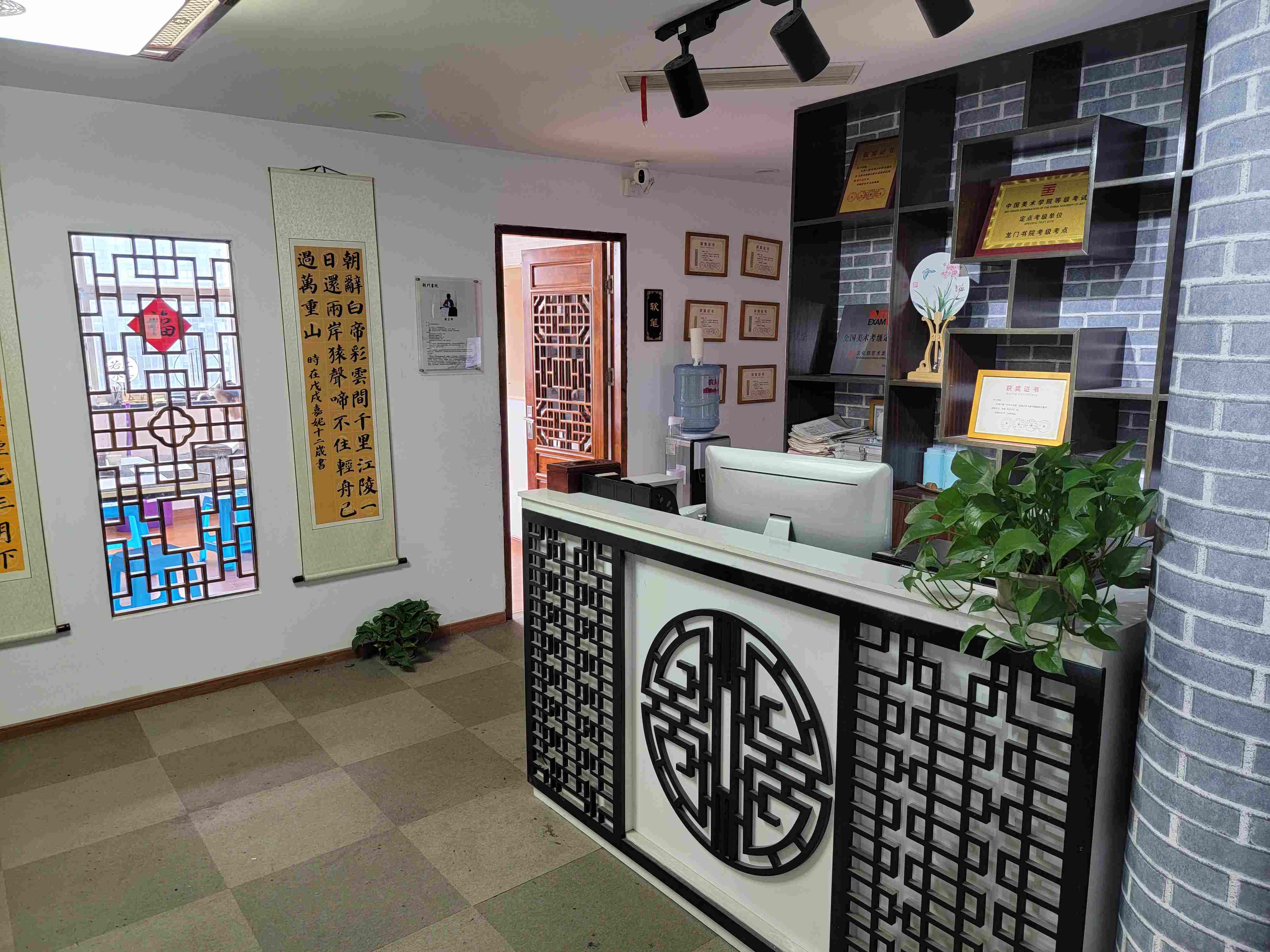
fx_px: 881
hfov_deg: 71.6
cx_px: 635
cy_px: 476
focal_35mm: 24
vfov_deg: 56.8
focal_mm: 6.7
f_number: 1.8
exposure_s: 1/50
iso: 160
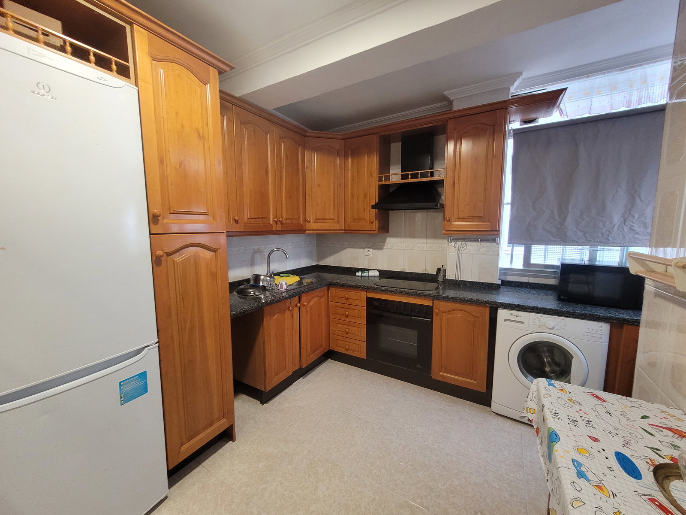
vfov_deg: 89.9
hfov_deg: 106.2
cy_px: 258
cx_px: 343
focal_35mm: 13
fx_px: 258
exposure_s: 1/50
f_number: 2.2
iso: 320
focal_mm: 1.74
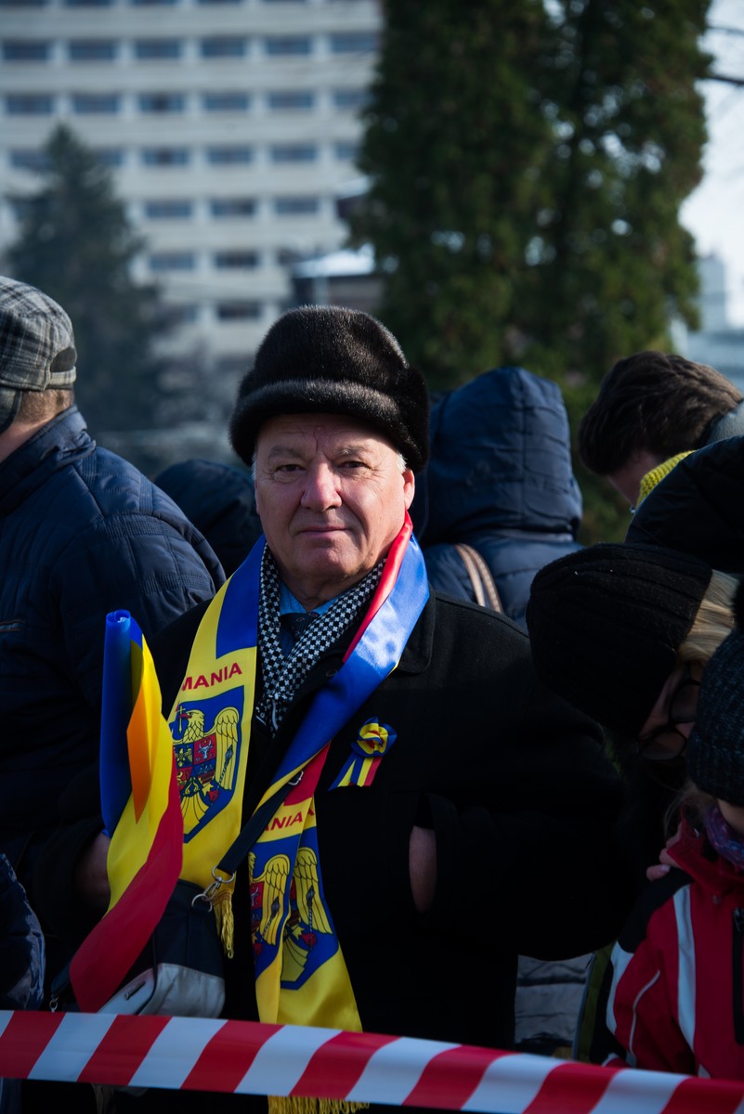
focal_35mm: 135
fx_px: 4181
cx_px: 372
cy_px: 557
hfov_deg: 10.2
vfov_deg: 15.2
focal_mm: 135
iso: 100
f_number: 6.3
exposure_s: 1/160
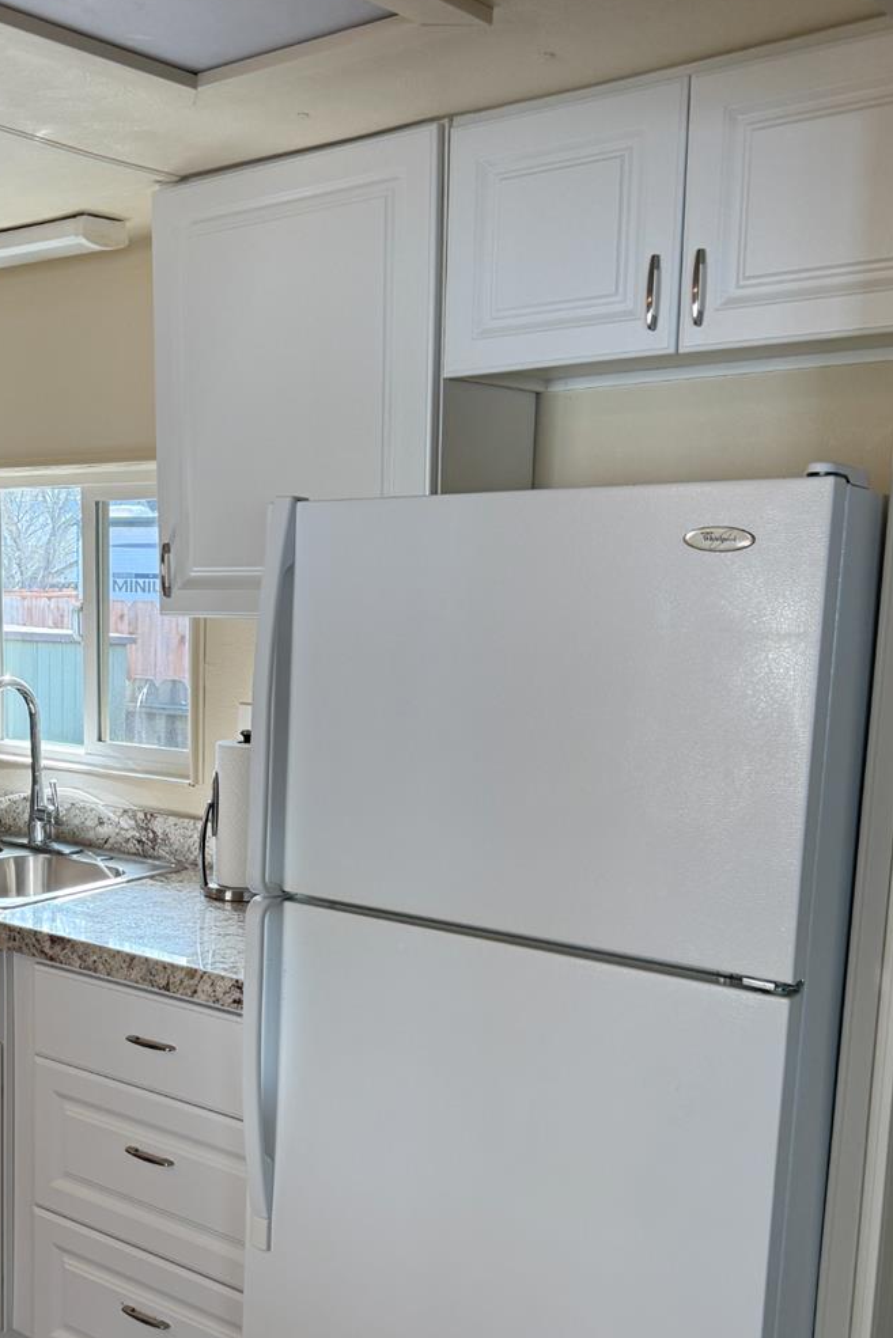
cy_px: 824
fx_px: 1413
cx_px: 203
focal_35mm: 38
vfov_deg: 50.3
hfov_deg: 34.2
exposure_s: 1/224
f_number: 1.78
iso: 125
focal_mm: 6.76
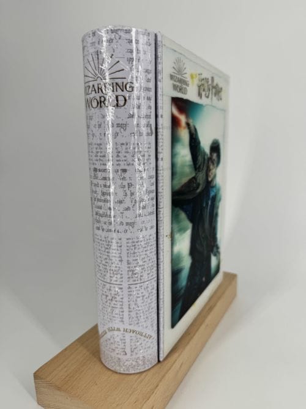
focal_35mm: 24
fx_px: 284
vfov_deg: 71.7
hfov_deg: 56.7
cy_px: 204
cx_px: 153
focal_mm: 6.76
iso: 80
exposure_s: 1/1488
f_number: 1.78
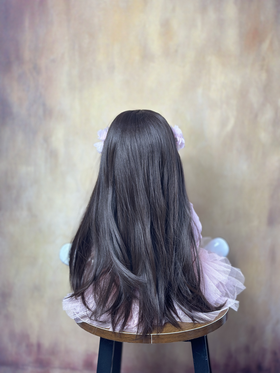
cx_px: 140
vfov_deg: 39.7
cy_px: 186
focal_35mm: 48
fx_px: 518
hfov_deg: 30.3
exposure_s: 1/100
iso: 160
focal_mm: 6.86
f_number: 1.78
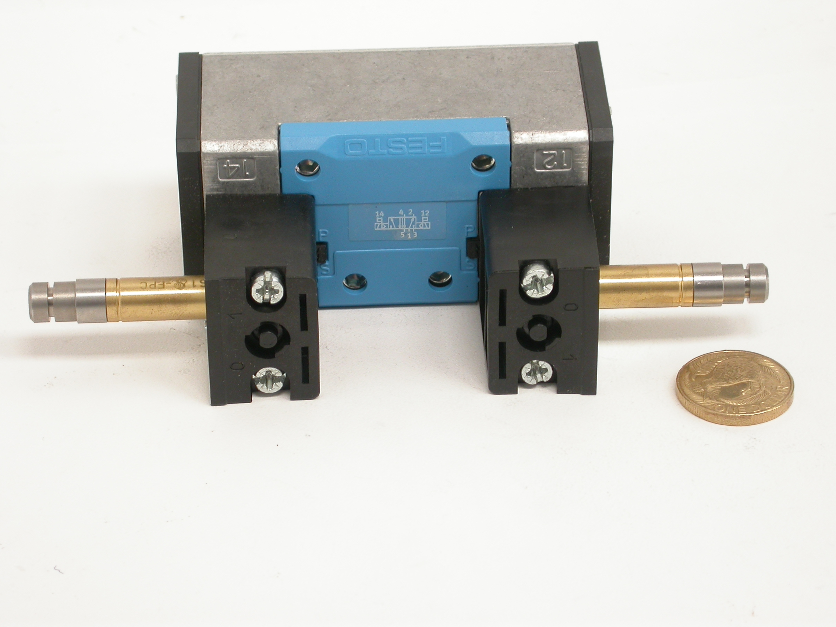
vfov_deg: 11.0
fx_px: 3260
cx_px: 418
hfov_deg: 14.6
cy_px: 314
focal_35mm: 135
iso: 100
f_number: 4.7
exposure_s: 1/15.8
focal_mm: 28
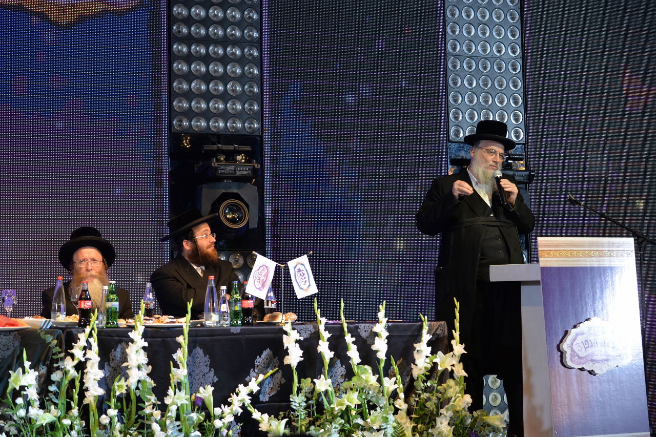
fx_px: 1457
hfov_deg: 25.4
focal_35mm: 80
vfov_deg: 17.1
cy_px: 218
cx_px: 328
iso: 1000
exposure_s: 1/125
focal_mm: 80
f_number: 4.5
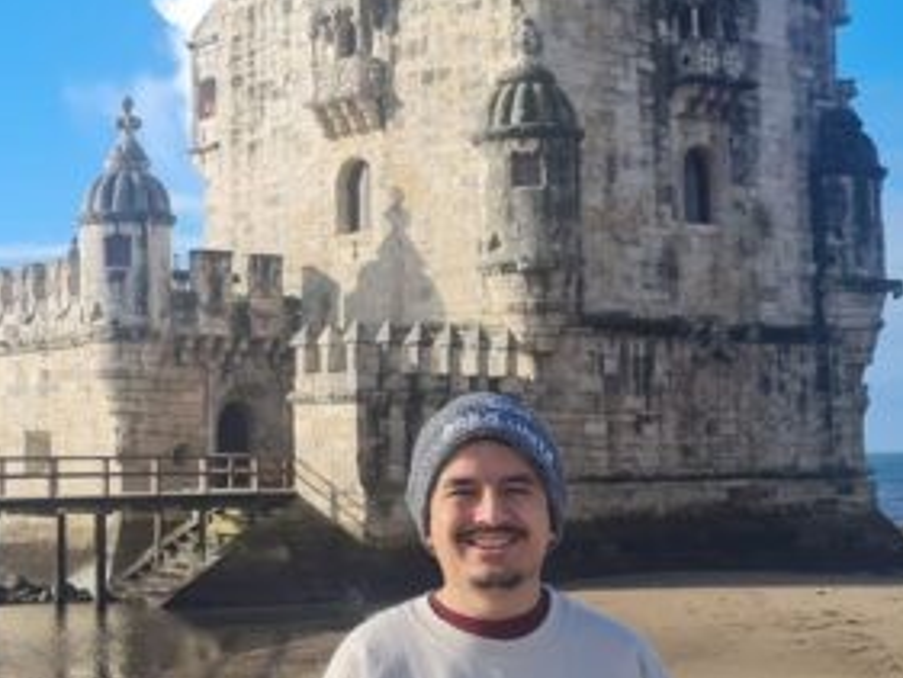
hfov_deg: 26.8
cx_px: 174
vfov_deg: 20.7
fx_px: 1853
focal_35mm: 71
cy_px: 292
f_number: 1.8
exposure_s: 1/1616
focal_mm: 5.4
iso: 50
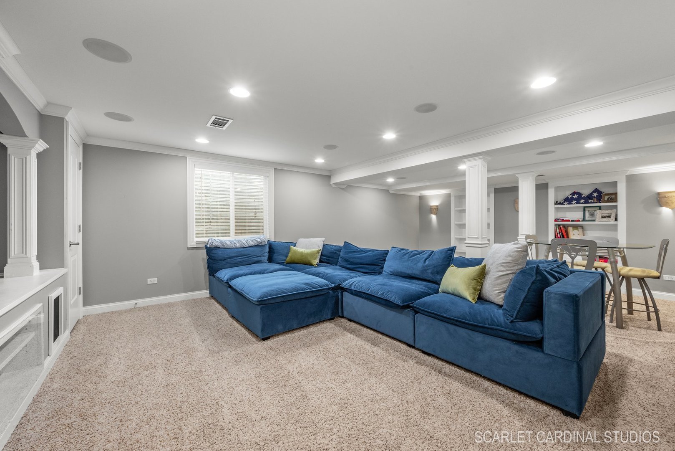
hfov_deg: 104.2
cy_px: 226
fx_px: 263
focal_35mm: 14
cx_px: 338
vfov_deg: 81.3
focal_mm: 14
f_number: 10
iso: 640
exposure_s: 1/2
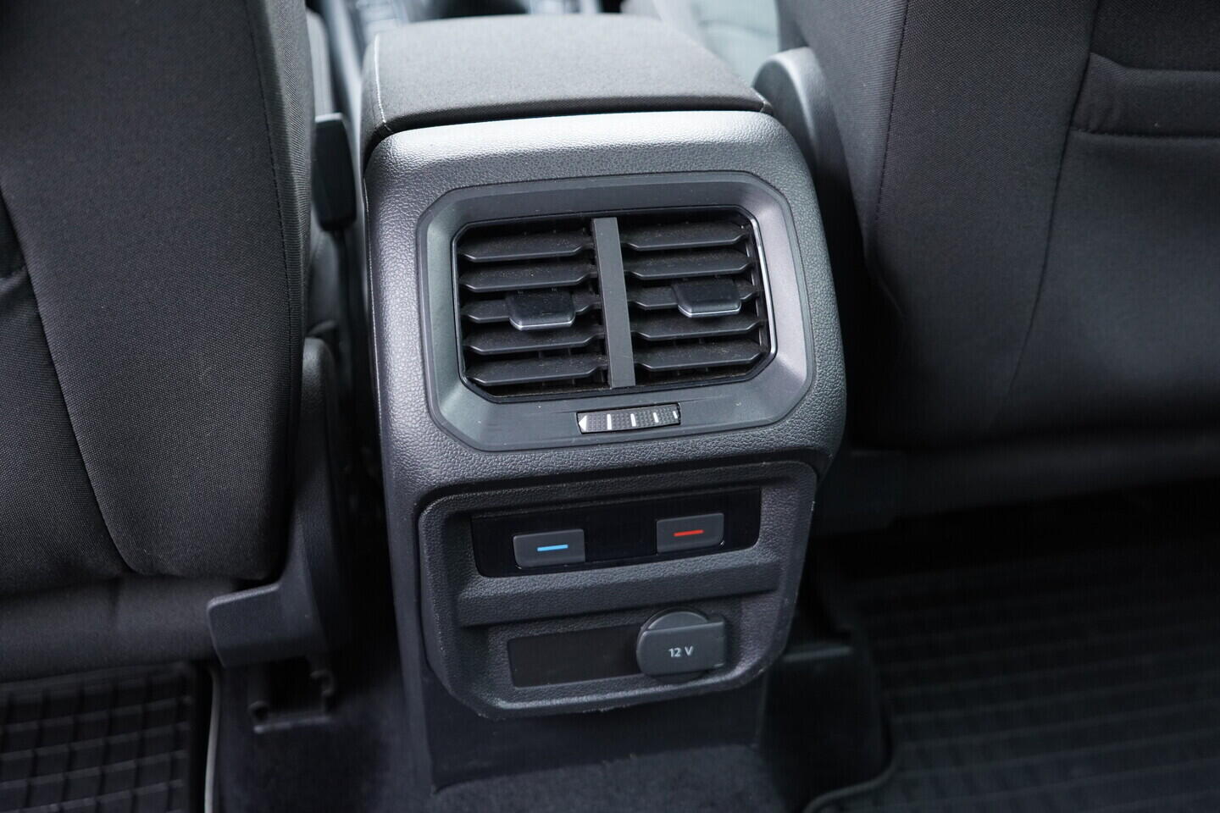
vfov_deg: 36.9
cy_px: 406
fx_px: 1220
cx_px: 610
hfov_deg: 53.1
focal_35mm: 36
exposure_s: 1/40
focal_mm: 24
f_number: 2.8
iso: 1000
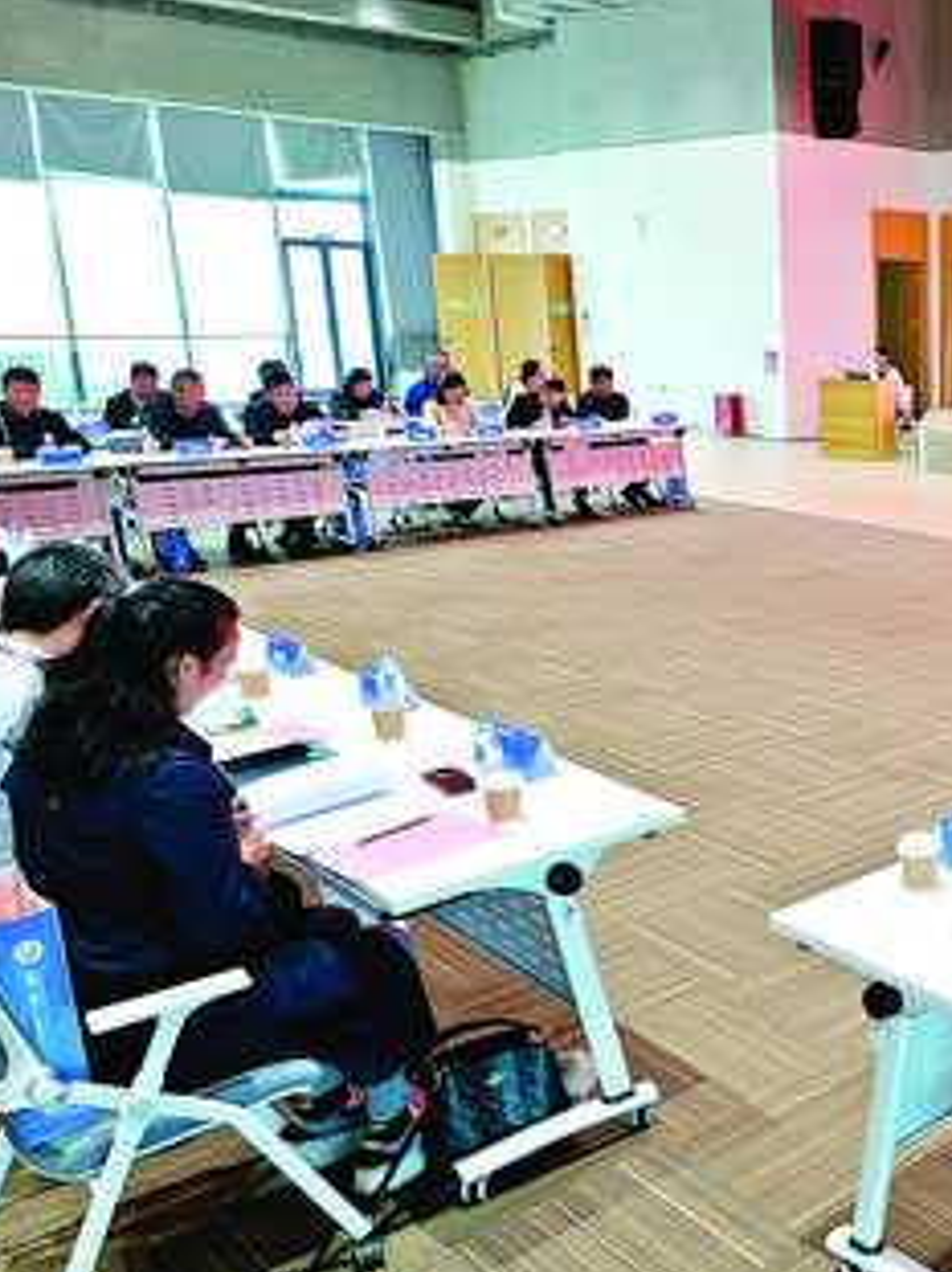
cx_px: 1099
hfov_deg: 34.0
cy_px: 630
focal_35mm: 35
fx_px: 1284
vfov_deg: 52.6
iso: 1600
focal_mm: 16
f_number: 4
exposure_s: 1/100
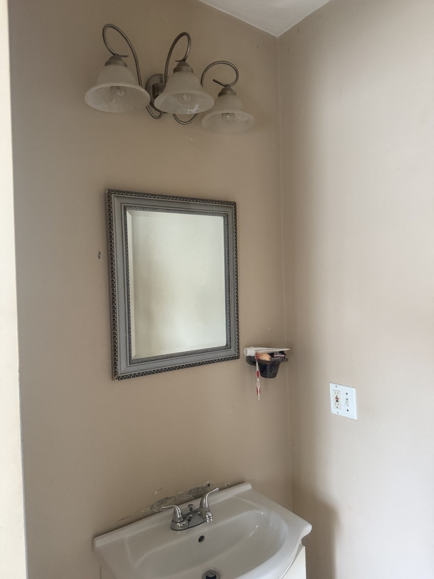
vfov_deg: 71.6
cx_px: 217
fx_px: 401
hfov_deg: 56.8
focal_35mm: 24
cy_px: 290
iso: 400
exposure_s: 1/60
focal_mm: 6.76
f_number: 1.78
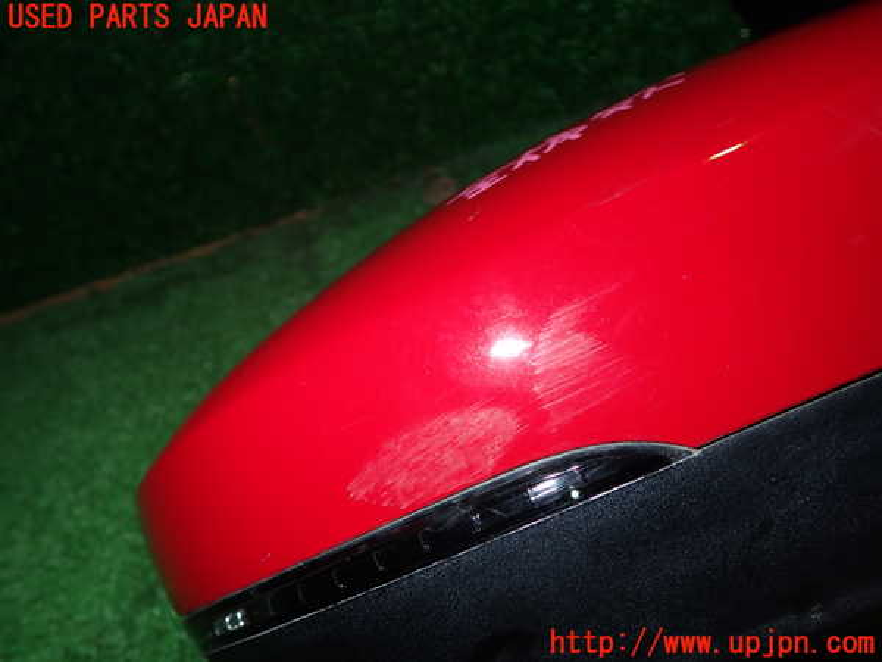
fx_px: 764
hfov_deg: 60.0
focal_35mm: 30
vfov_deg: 46.8
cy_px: 331
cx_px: 441
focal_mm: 5.4
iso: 200
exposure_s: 1/30
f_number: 6.3
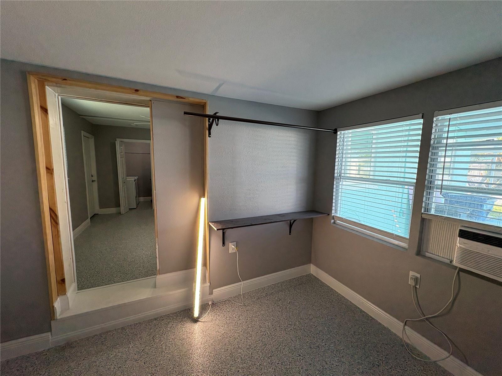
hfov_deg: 102.1
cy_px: 188
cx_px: 251
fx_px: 203
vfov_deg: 85.7
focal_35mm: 14
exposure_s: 1/120
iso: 160
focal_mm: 2.22
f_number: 2.2
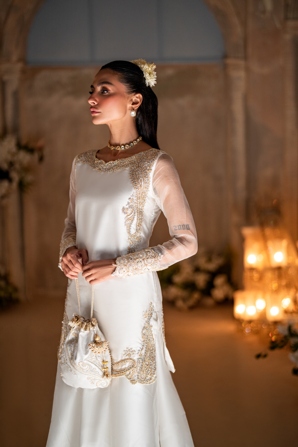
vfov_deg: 39.6
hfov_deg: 27.0
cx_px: 149
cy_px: 224
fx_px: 621
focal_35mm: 50
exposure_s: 1/1250
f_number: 1.2
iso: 640
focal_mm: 50
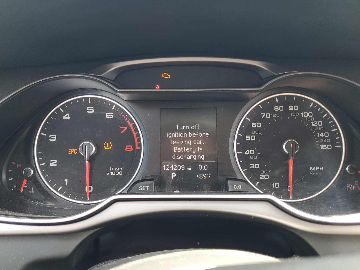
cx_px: 182
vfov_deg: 51.4
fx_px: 281
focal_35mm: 27
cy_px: 138
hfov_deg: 65.3
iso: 81
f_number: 1.5
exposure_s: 1/120
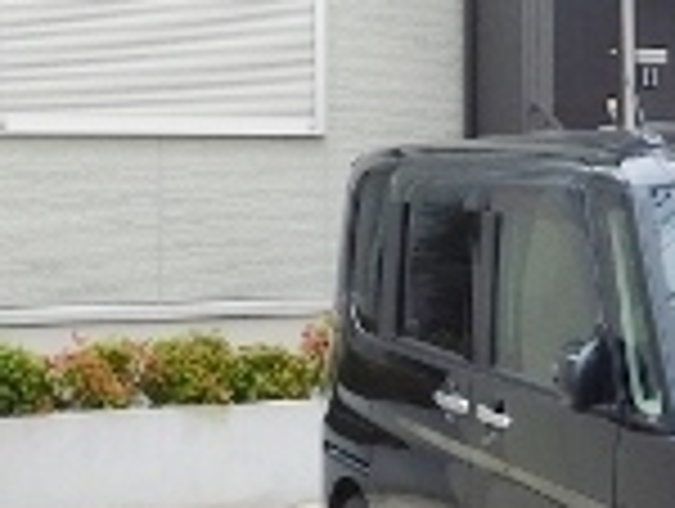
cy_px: 99
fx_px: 1914
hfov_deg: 18.9
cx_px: 814
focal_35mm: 98
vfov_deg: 15.0
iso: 125
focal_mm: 4
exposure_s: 1/500
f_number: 3
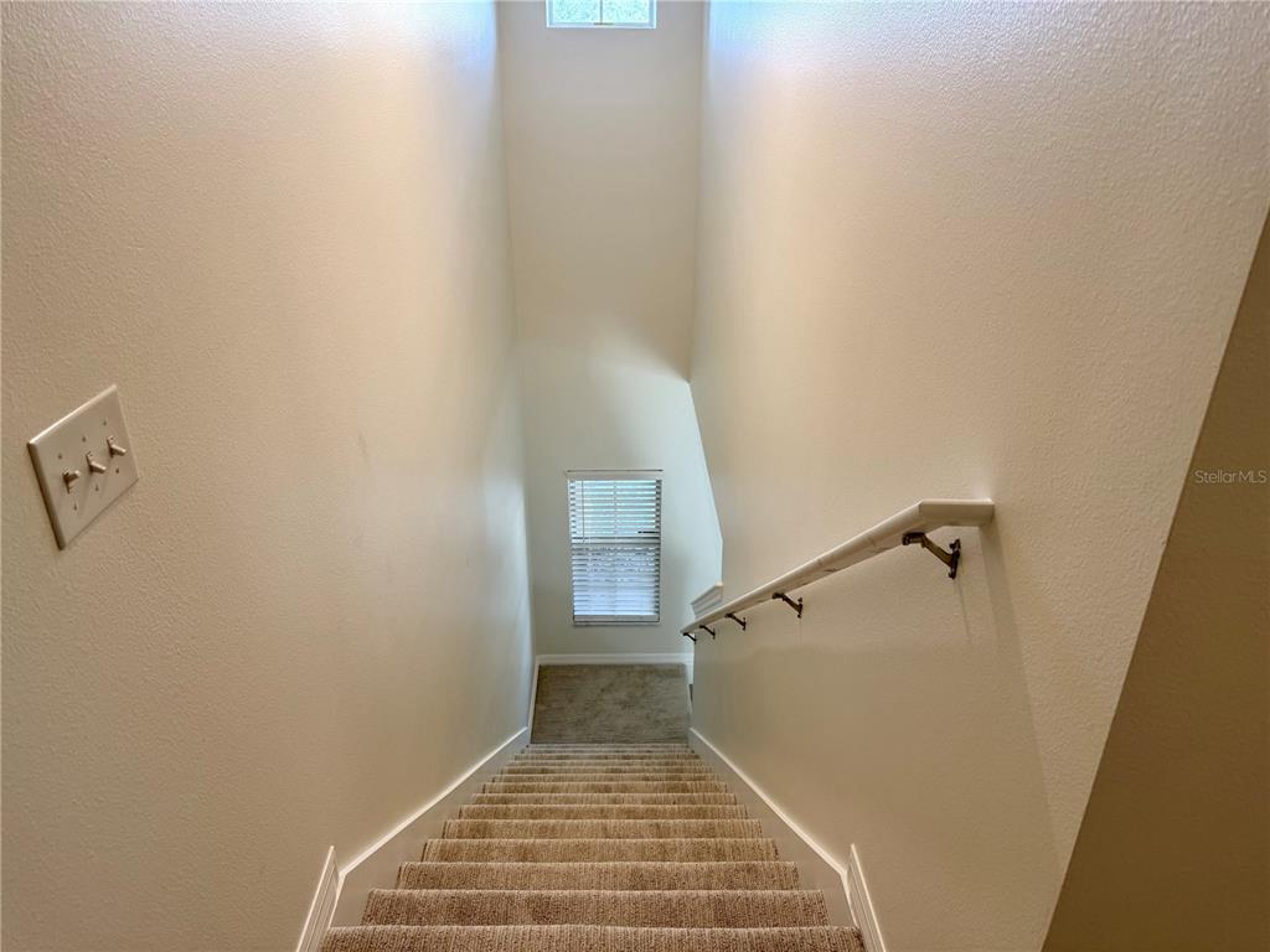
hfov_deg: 71.6
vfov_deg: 56.8
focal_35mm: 24
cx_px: 635
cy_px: 476
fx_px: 881
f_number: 1.78
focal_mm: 6.76
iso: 160
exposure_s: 1/120
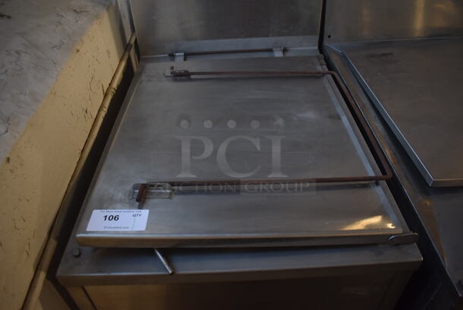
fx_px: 348
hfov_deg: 67.3
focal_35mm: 27
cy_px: 155
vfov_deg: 48.0
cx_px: 232
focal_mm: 18
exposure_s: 1/125
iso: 1000
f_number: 3.5
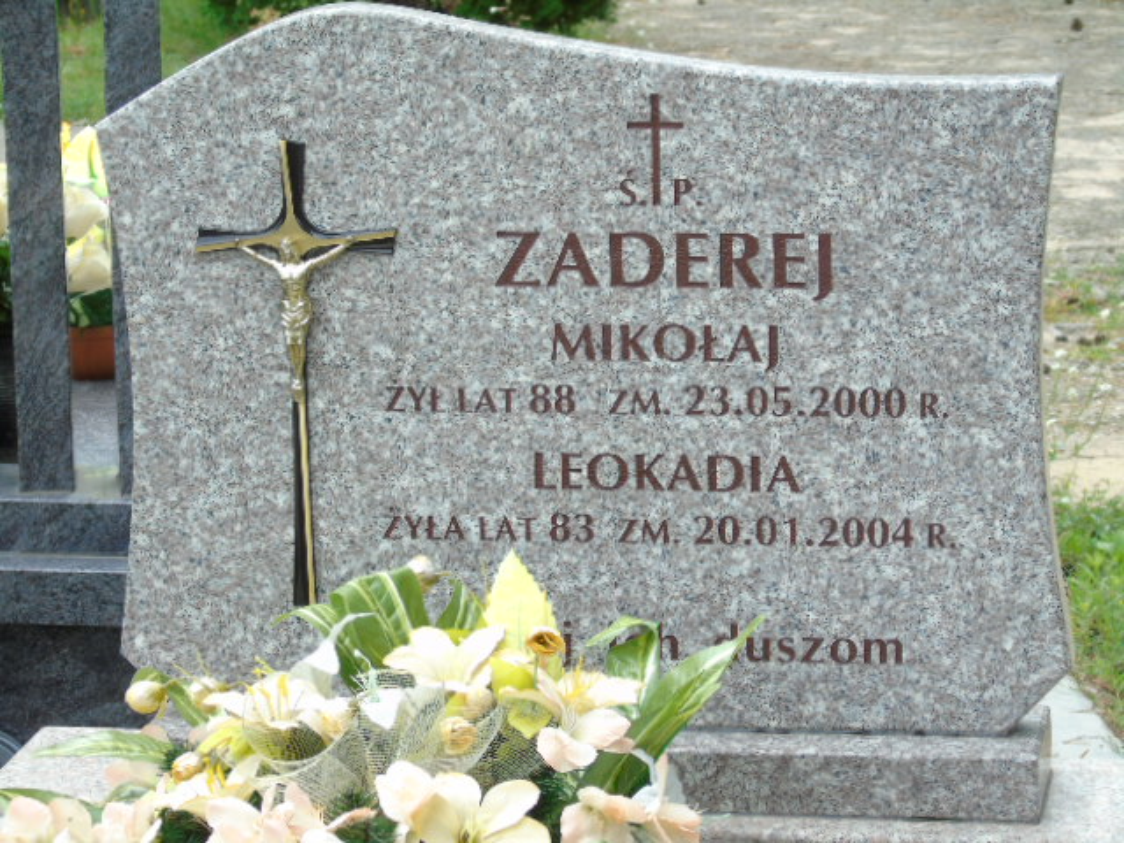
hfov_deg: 13.9
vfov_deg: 10.4
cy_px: 422
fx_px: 4611
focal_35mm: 142
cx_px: 562
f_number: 4.7
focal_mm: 25
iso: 80
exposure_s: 1/125
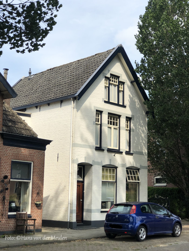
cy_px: 126
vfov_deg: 33.8
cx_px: 94
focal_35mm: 57
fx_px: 415
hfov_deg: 25.7
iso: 20
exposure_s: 1/631
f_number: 2.8
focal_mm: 6.6
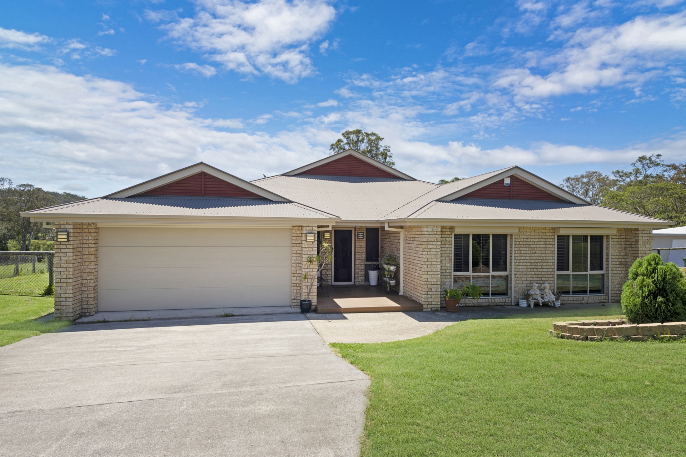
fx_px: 381
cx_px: 343
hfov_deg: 84.0
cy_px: 228
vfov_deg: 62.0
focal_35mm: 20
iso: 100
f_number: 9
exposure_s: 1/200
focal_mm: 20
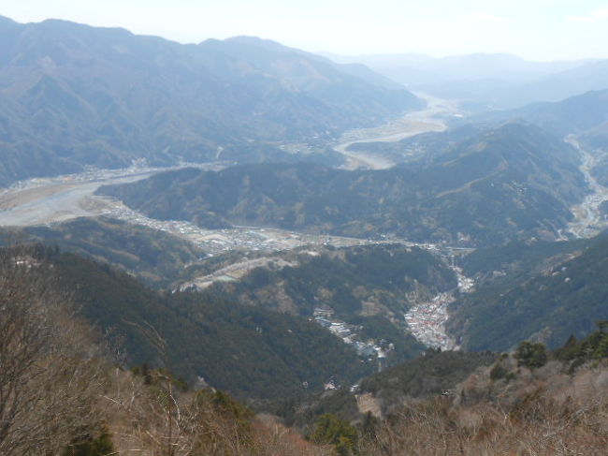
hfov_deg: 43.0
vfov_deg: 32.9
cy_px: 228
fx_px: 773
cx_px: 304
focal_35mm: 44
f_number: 4.5
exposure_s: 1/500
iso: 80
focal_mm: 7.8
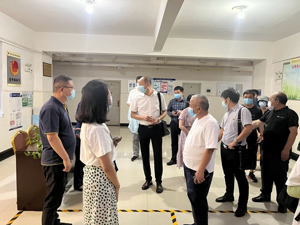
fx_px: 225
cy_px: 112
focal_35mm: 26
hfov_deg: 67.3
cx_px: 150
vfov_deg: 53.1
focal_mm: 5.1
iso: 500
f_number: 1.6
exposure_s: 1/33
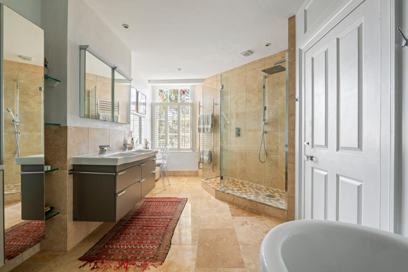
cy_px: 136
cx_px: 204
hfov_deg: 96.7
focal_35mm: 16
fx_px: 181
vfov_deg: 73.8
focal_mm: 16
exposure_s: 1/1.67
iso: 320
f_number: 9
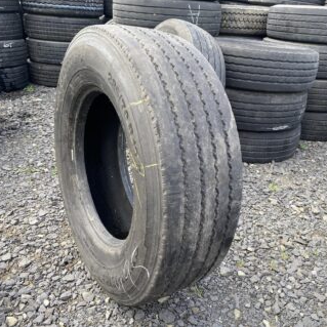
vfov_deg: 52.5
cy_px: 162
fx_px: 331
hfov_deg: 52.2
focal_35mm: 31
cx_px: 194
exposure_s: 1/270
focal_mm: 4.25
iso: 32
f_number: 1.8
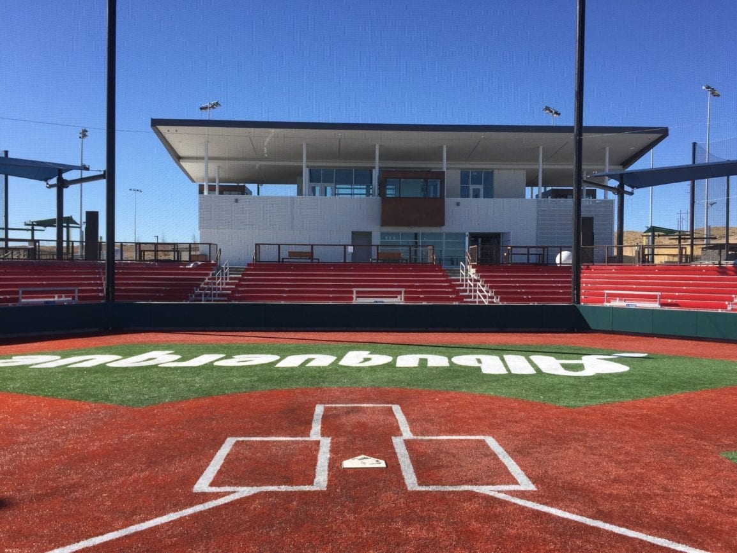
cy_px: 276
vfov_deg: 48.2
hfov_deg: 61.6
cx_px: 368
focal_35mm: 29
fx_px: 618
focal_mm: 4.15
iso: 32
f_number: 2.2
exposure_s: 1/1721
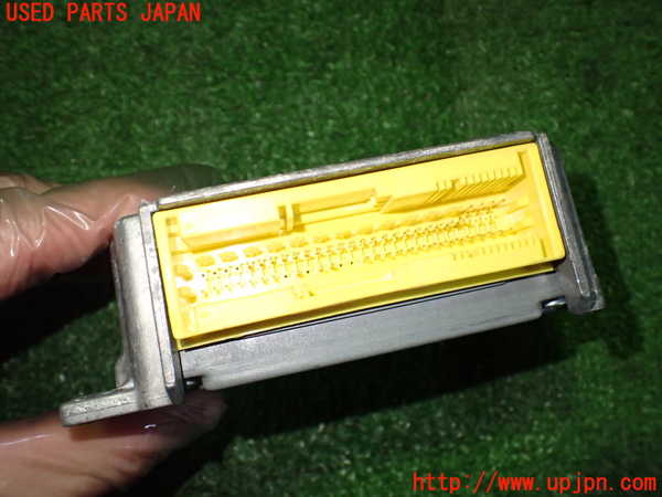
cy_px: 248
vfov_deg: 46.8
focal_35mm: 30
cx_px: 331
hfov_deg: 60.0
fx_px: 574
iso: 500
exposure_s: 1/125
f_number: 2.3
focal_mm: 5.4
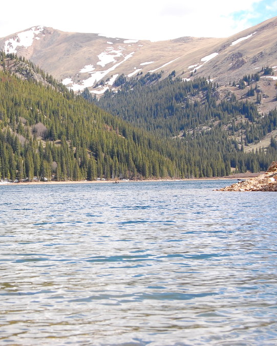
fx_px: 1004
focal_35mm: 98
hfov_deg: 15.6
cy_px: 174
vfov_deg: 19.6
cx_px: 45
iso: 400
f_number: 10
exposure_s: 1/400
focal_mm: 46
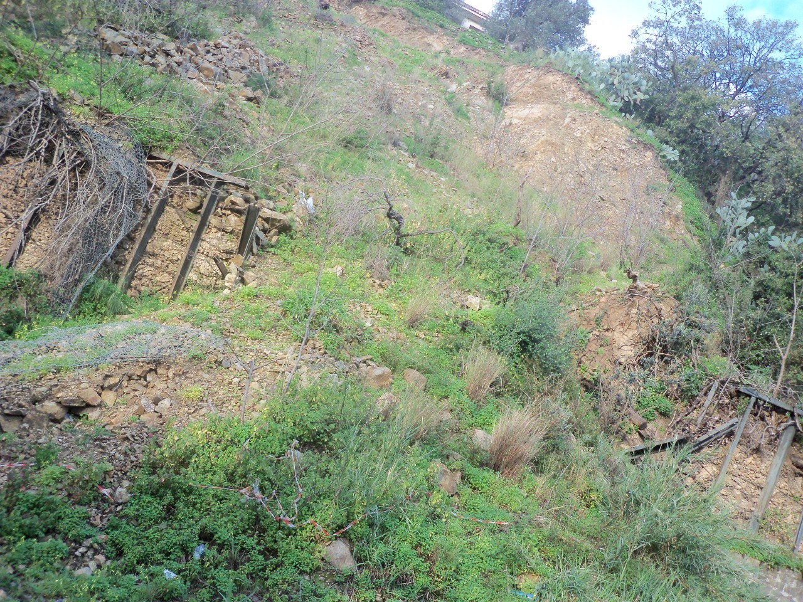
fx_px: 789
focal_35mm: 34
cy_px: 301
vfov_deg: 41.8
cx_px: 402
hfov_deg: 54.0
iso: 80
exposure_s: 1/100
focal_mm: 5.7
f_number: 2.9
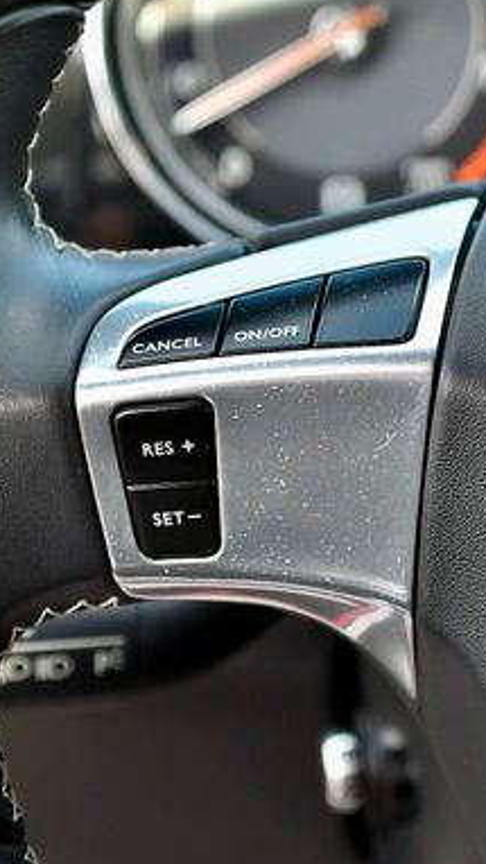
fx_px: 2771
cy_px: 433
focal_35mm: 121
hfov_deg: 10.0
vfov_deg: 17.7
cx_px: 246
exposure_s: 1/320
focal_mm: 46
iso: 640
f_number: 5
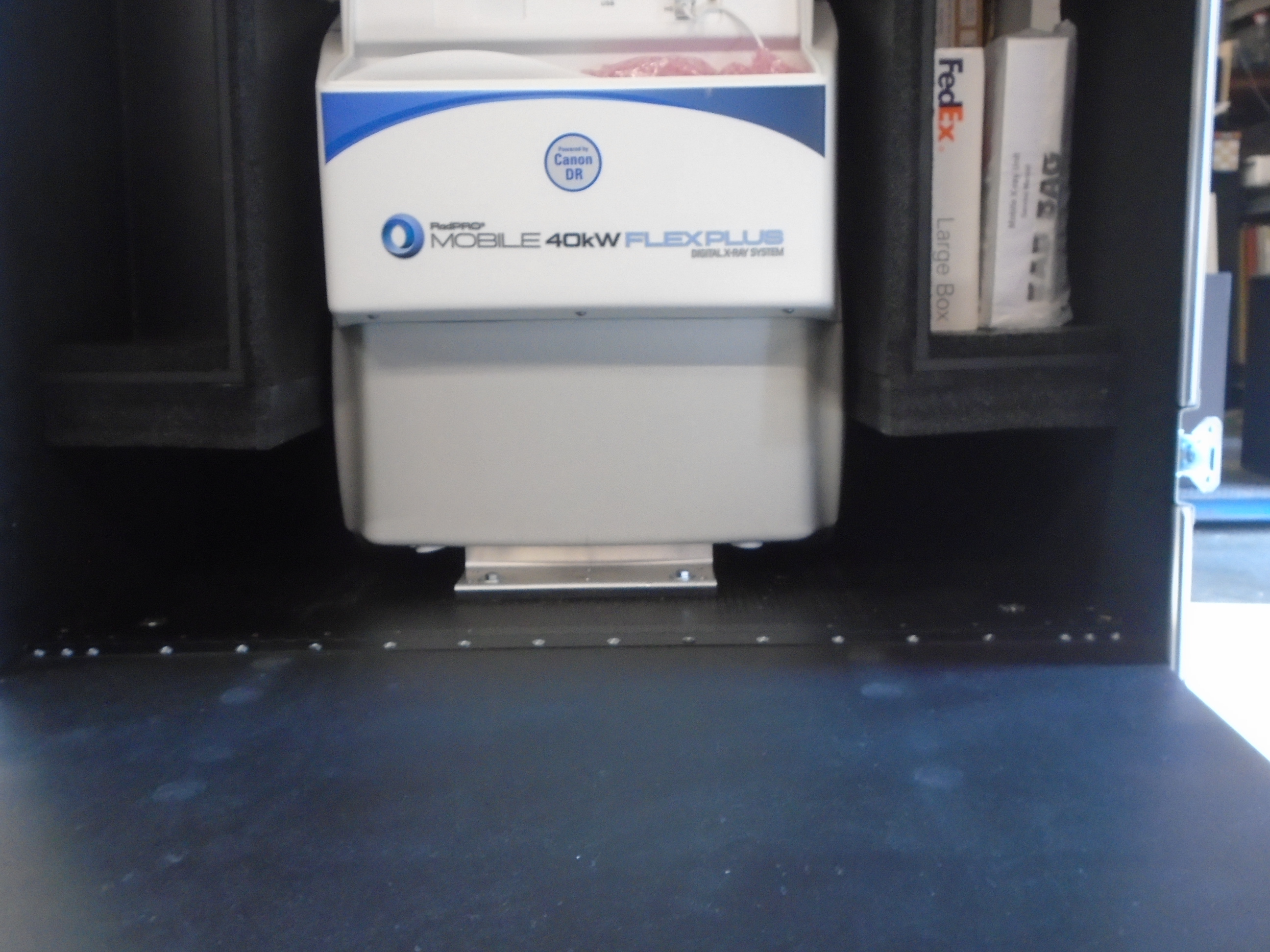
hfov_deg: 51.4
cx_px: 635
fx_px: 1321
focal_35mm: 36
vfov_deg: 39.7
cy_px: 476
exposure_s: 1/20
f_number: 3.8
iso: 400
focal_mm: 6.4
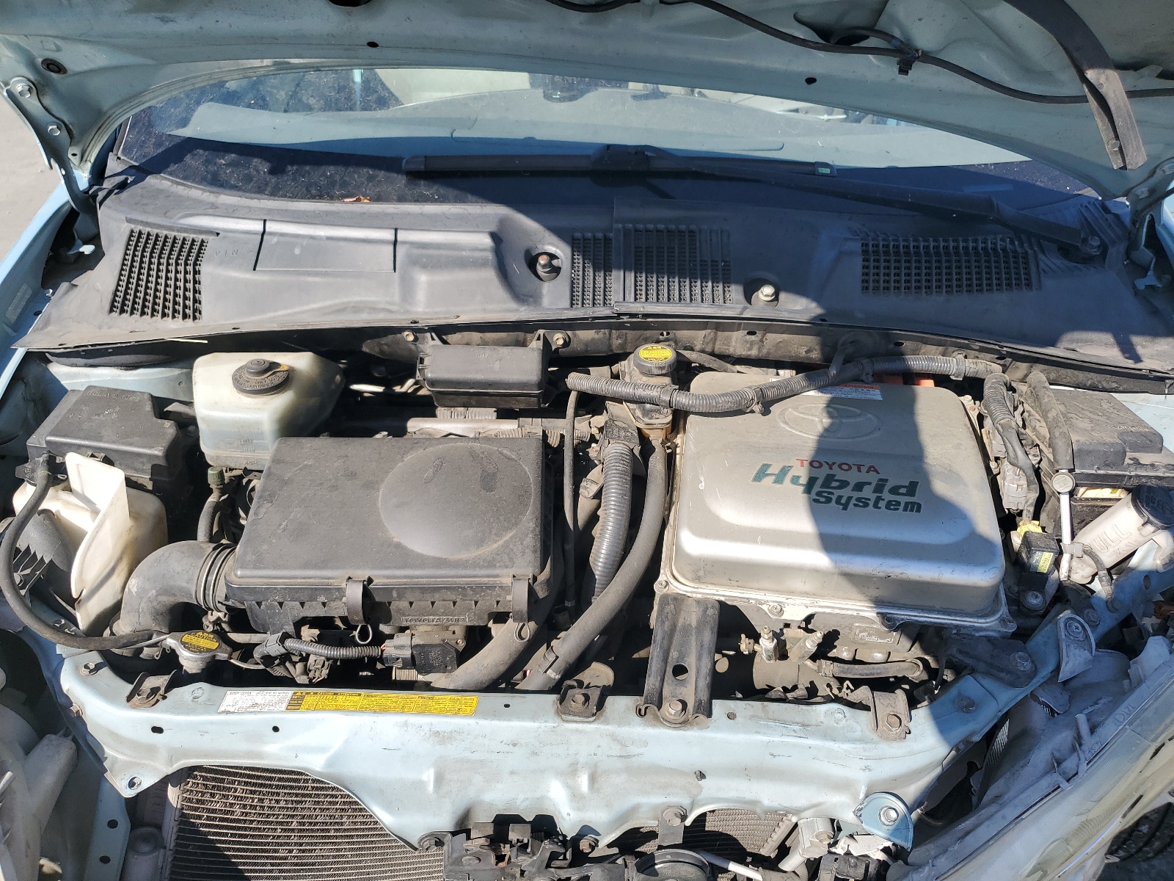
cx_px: 587
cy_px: 440
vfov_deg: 53.1
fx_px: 882
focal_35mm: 26
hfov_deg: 67.3
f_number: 1.5
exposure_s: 1/1667
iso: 50
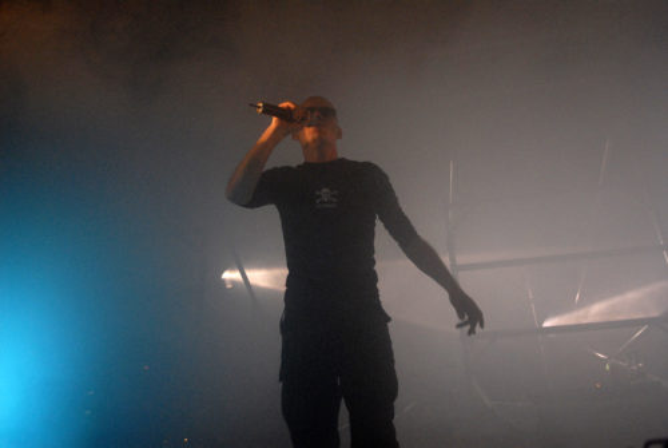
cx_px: 334
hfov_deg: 61.9
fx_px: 557
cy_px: 224
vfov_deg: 43.7
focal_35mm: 30
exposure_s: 1/50
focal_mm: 20
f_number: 2.8
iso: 800
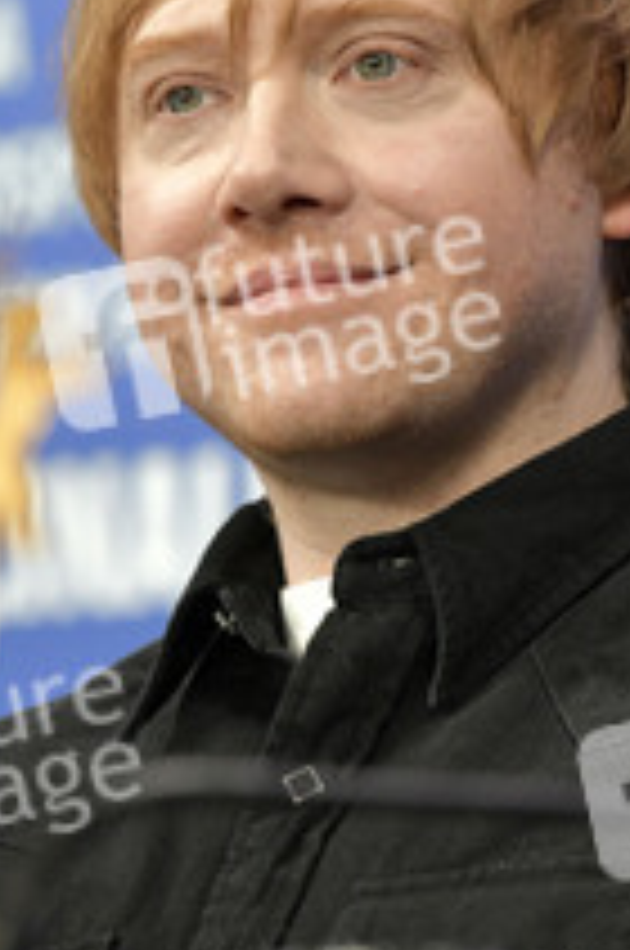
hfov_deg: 3.6
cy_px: 549
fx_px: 10007
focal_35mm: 380
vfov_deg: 5.4
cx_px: 400
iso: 2500
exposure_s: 1/200
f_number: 5.6
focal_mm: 200
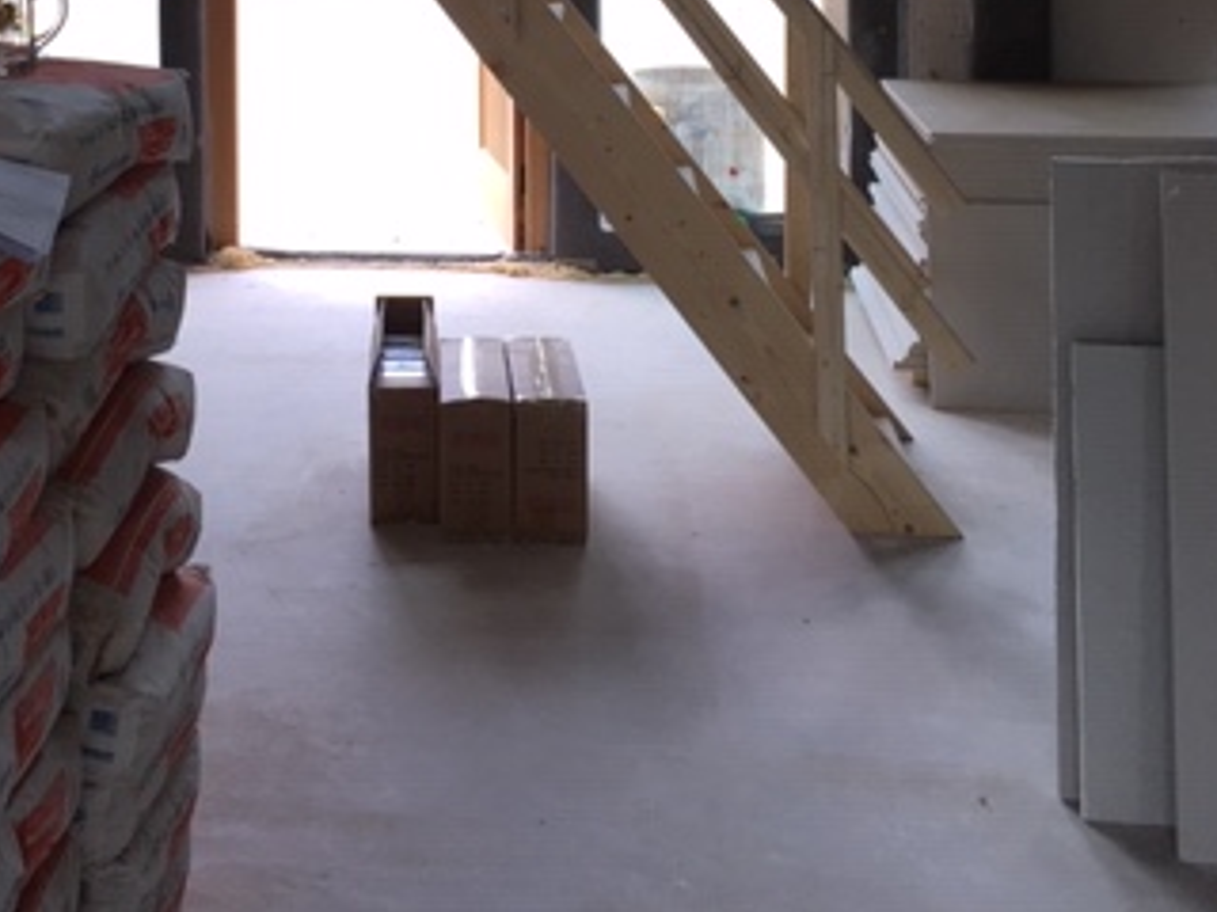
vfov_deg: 23.5
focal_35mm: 58
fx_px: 2039
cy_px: -114
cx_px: 357
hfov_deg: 32.8
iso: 32
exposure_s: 1/100
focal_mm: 4.15
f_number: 2.2
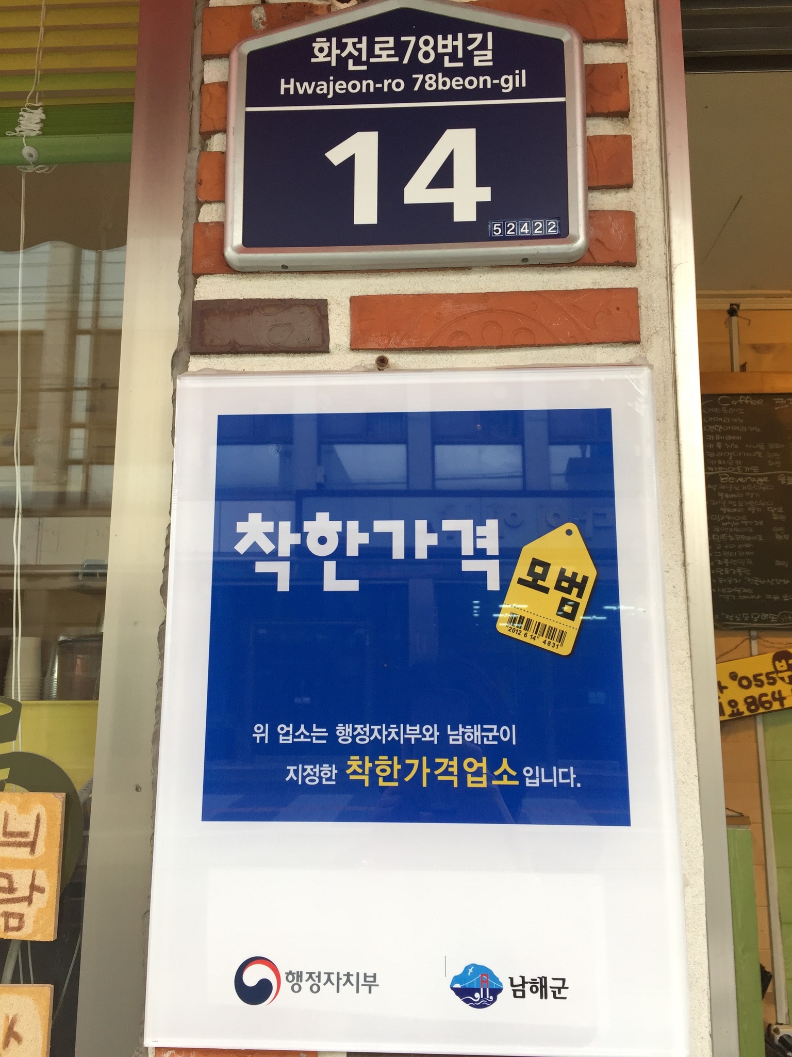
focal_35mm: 29
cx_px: 396
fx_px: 885
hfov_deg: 48.2
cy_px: 528
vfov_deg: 61.7
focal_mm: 4.15
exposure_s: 1/120
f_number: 2.2
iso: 50
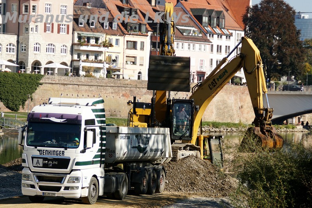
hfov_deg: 13.7
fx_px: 1300
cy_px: 104
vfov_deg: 9.1
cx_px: 156
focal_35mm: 150
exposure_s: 1/400
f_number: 6.3
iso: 100
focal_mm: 100
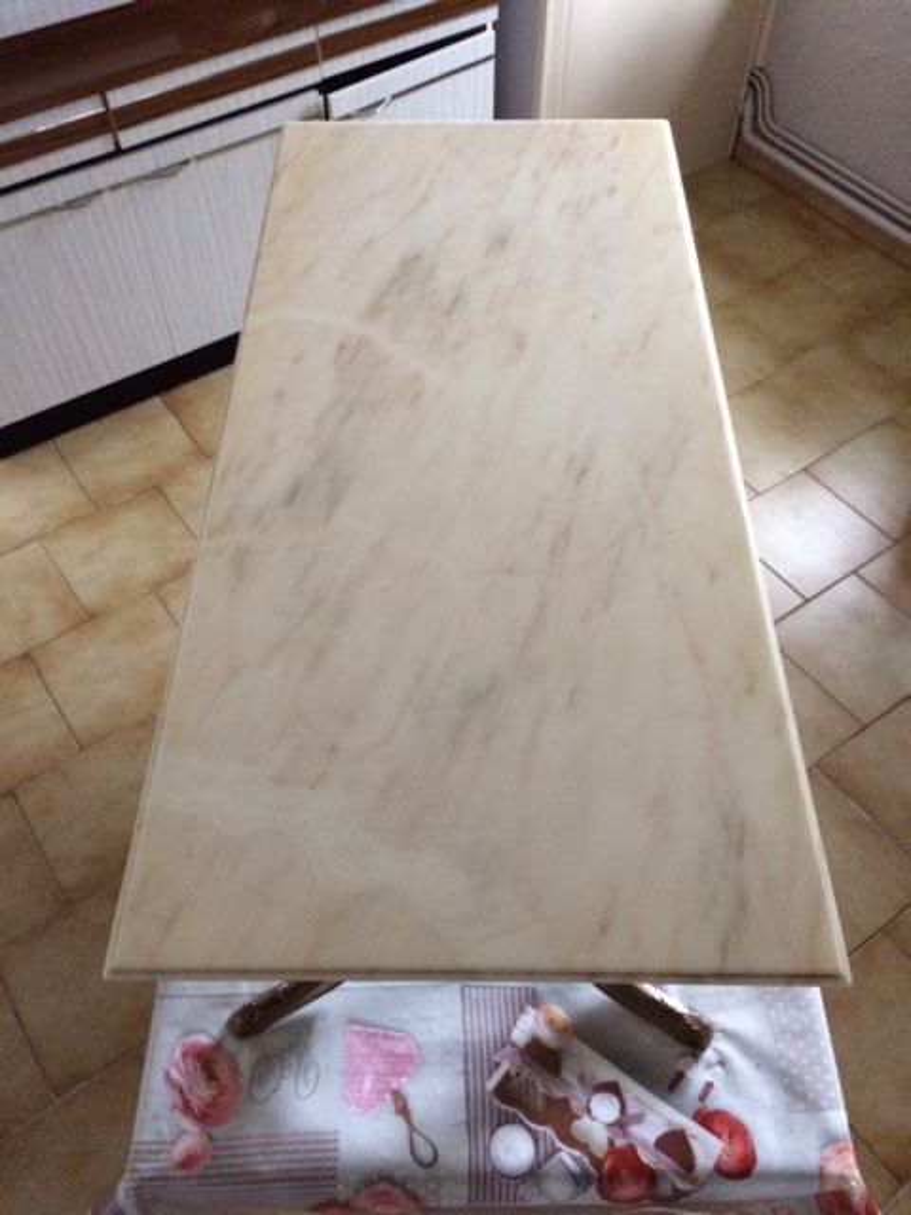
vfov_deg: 61.7
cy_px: 608
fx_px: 1018
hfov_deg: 48.2
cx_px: 456
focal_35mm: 29
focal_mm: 4.15
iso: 400
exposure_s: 1/17
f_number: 2.2
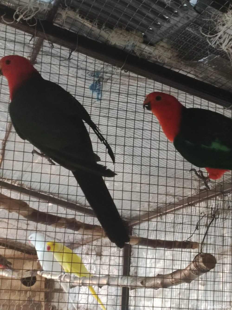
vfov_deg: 91.1
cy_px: 155
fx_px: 152
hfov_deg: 74.7
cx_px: 116
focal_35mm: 17
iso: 1183
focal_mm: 4.74
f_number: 1.79
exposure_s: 1/33
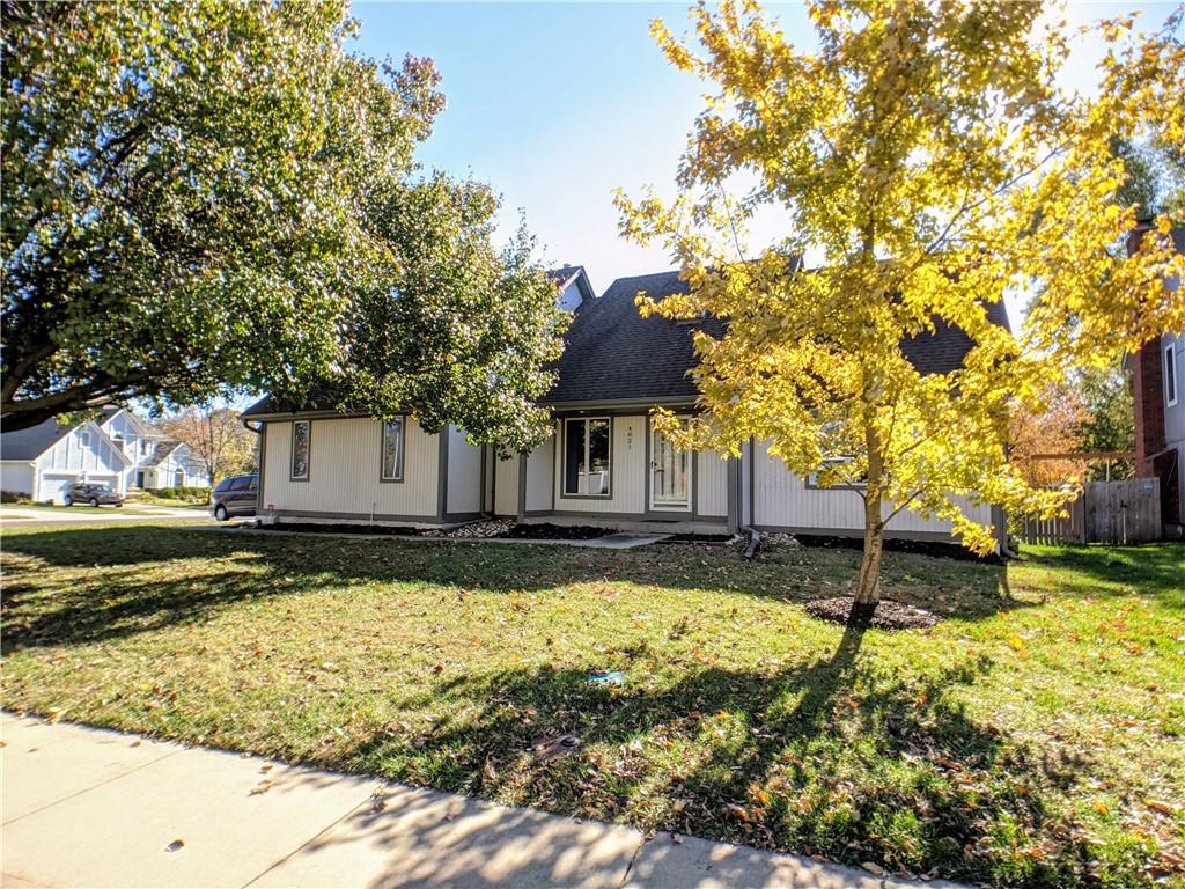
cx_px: 592
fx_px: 924
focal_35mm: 27
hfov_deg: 65.3
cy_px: 444
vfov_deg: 51.4
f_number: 1.73
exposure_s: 1/734
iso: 56
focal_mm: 4.38
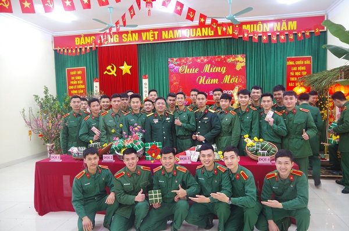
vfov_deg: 47.7
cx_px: 174
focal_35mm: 27
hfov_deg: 67.5
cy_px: 116
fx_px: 261
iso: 800
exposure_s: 1/25
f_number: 3.5
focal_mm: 18
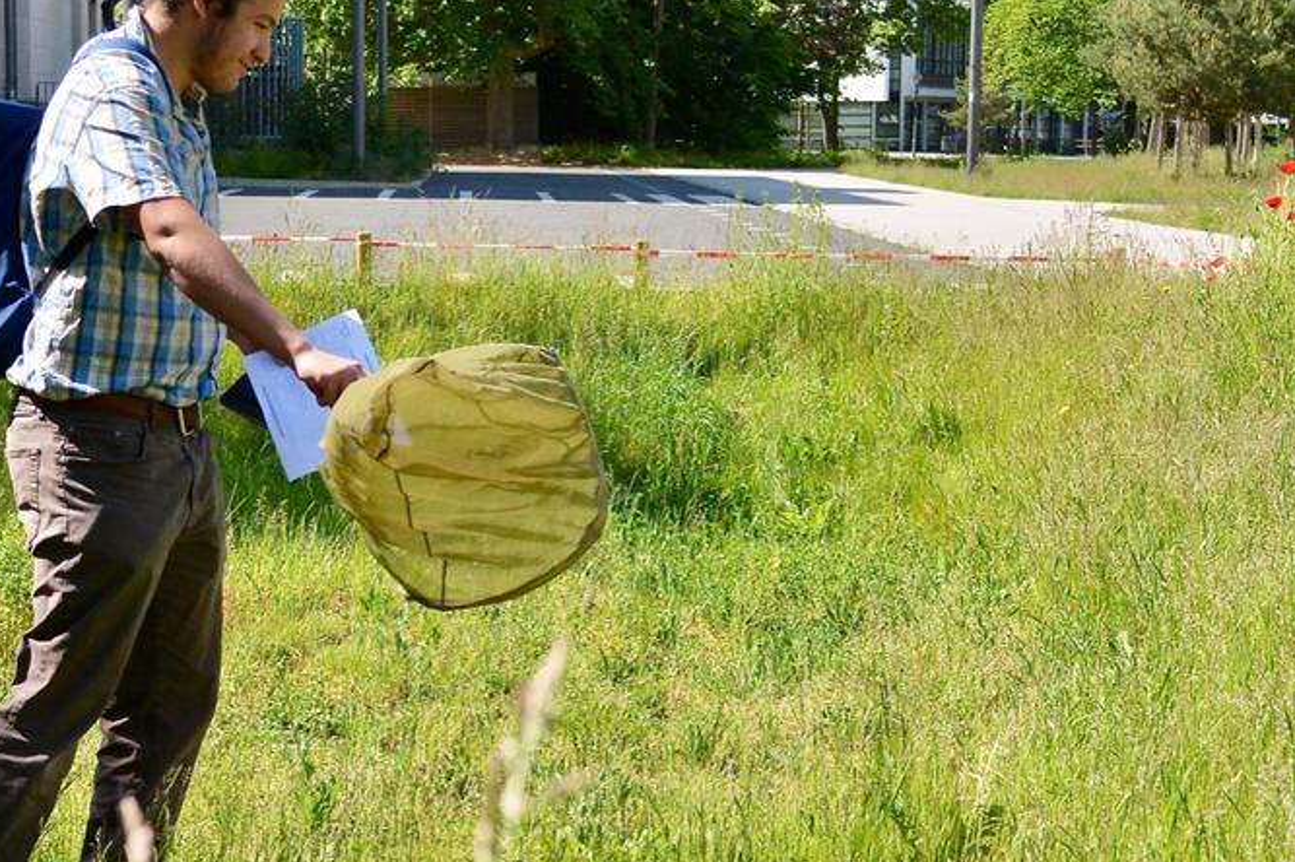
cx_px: 388
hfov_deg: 36.3
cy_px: 394
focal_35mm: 54
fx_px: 1941
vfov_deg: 25.0
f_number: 5
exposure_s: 1/2000
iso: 640
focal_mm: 24
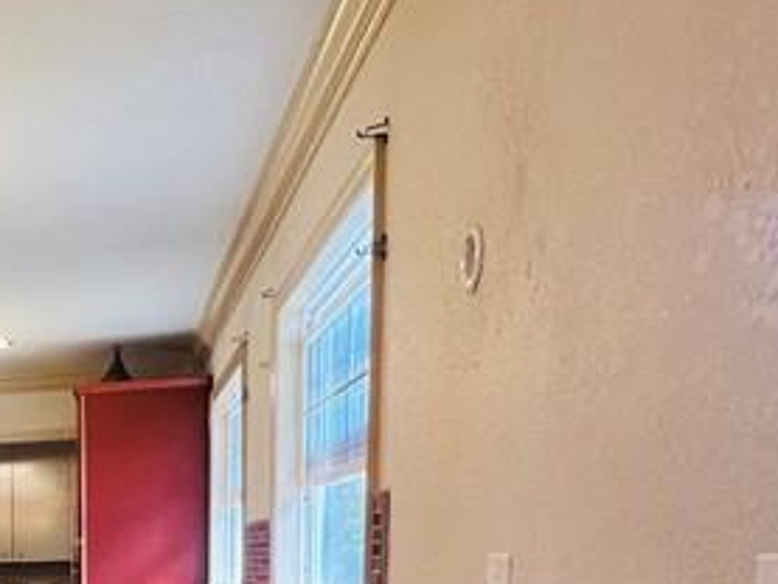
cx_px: -236
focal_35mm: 48
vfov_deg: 27.3
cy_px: 665
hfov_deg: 30.9
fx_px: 1079
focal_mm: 1.57
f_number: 1.8
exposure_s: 1/60
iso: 200
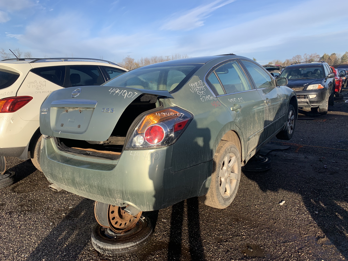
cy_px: 130
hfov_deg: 67.3
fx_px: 261
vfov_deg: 53.1
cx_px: 174
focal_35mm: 26
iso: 25
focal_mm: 4.25
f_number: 1.8
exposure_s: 1/1406
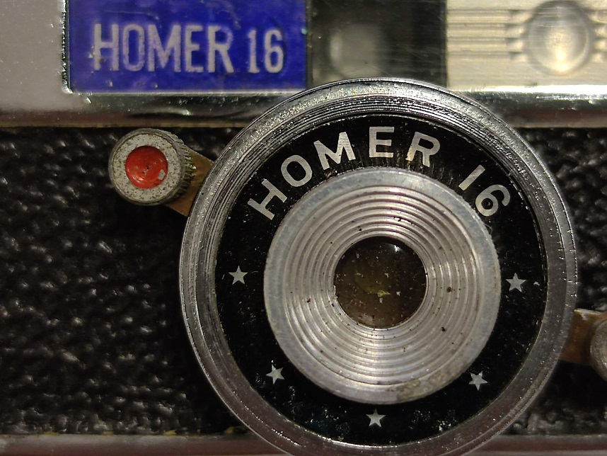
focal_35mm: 92
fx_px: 1614
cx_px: 304
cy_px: 228
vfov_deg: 16.1
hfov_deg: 21.3
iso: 255
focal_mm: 6.72
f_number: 1.69
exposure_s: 1/50
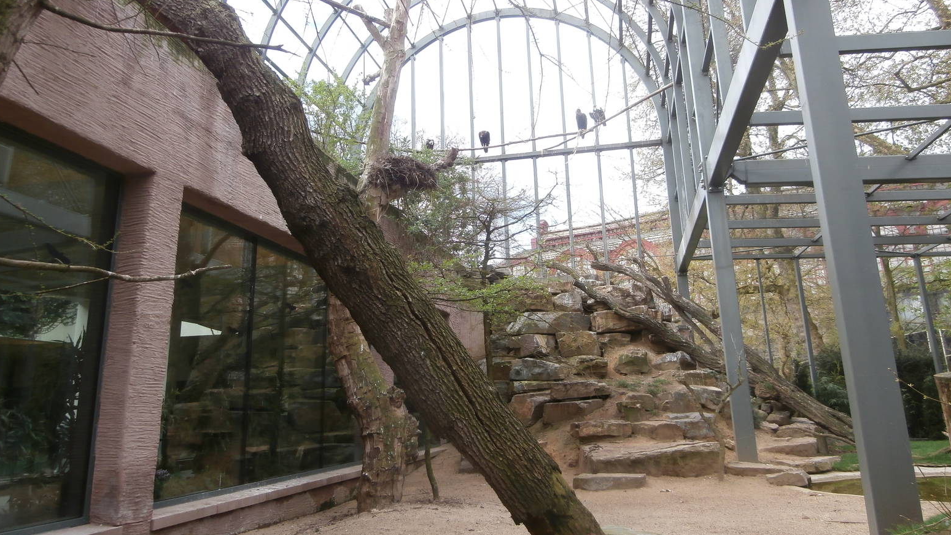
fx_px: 681
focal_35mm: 27
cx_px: 484
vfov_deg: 42.7
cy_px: 219
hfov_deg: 69.8
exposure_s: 1/250
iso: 100
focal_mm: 4.2
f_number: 3
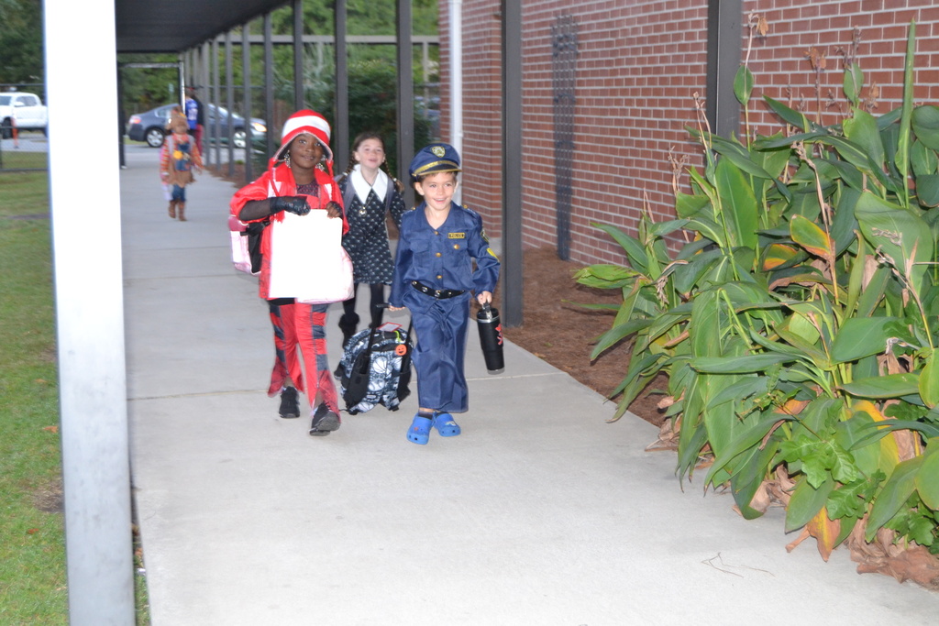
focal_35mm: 57
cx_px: 470
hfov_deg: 35.0
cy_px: 313
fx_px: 1487
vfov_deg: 23.8
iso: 1800
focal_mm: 38
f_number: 4.8
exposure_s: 1/60
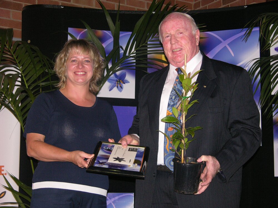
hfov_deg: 23.8
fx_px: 659
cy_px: 104
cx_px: 139
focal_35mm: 82
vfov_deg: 18.0
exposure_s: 1/120
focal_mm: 21
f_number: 3.5
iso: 200
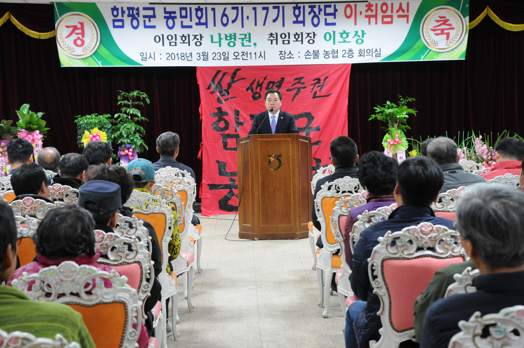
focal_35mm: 66
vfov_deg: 20.6
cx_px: 262
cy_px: 174
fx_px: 959
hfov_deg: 30.5
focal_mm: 44
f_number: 4.5
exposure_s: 1/30
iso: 800
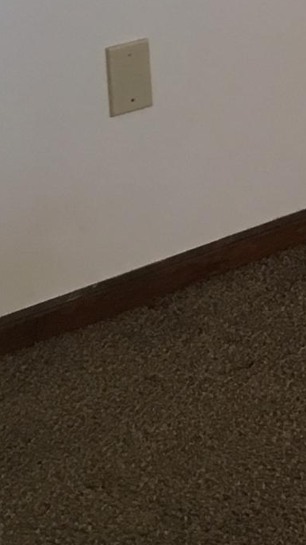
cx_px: 968
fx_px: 1992
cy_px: -141
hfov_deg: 7.5
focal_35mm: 138
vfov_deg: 14.9
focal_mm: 4.15
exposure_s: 1/30
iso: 64
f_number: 2.2
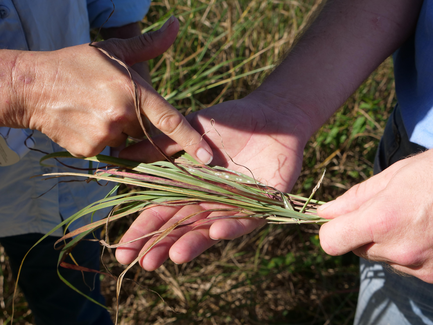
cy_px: 162
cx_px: 216
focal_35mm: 48
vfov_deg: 30.3
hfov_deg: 39.7
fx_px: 600
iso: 200
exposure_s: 1/500
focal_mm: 24
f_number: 6.3
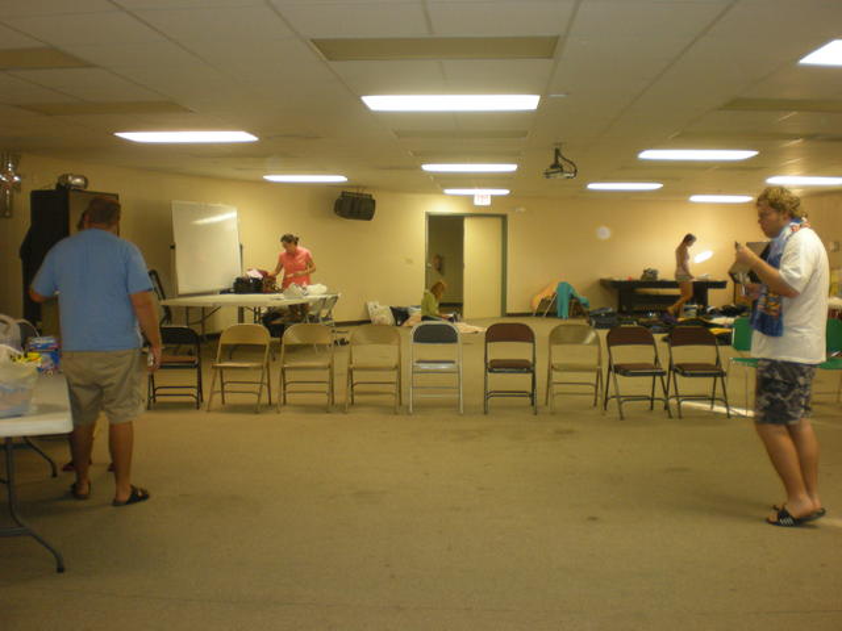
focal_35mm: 38
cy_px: 316
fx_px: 924
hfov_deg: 49.0
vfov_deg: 37.7
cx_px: 421
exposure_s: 1/30
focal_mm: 6.3
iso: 175
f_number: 3.1
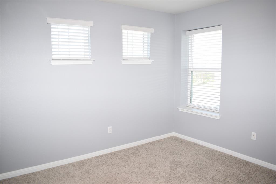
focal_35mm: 27
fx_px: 207
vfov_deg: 47.9
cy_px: 92
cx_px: 138
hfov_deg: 67.4
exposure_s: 1/100
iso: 400
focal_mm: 18
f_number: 5
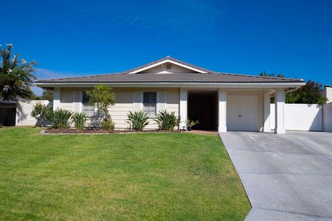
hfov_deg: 73.8
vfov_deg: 53.1
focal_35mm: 24
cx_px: 166
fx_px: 221
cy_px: 110
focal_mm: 24
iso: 250
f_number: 14
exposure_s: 1/250
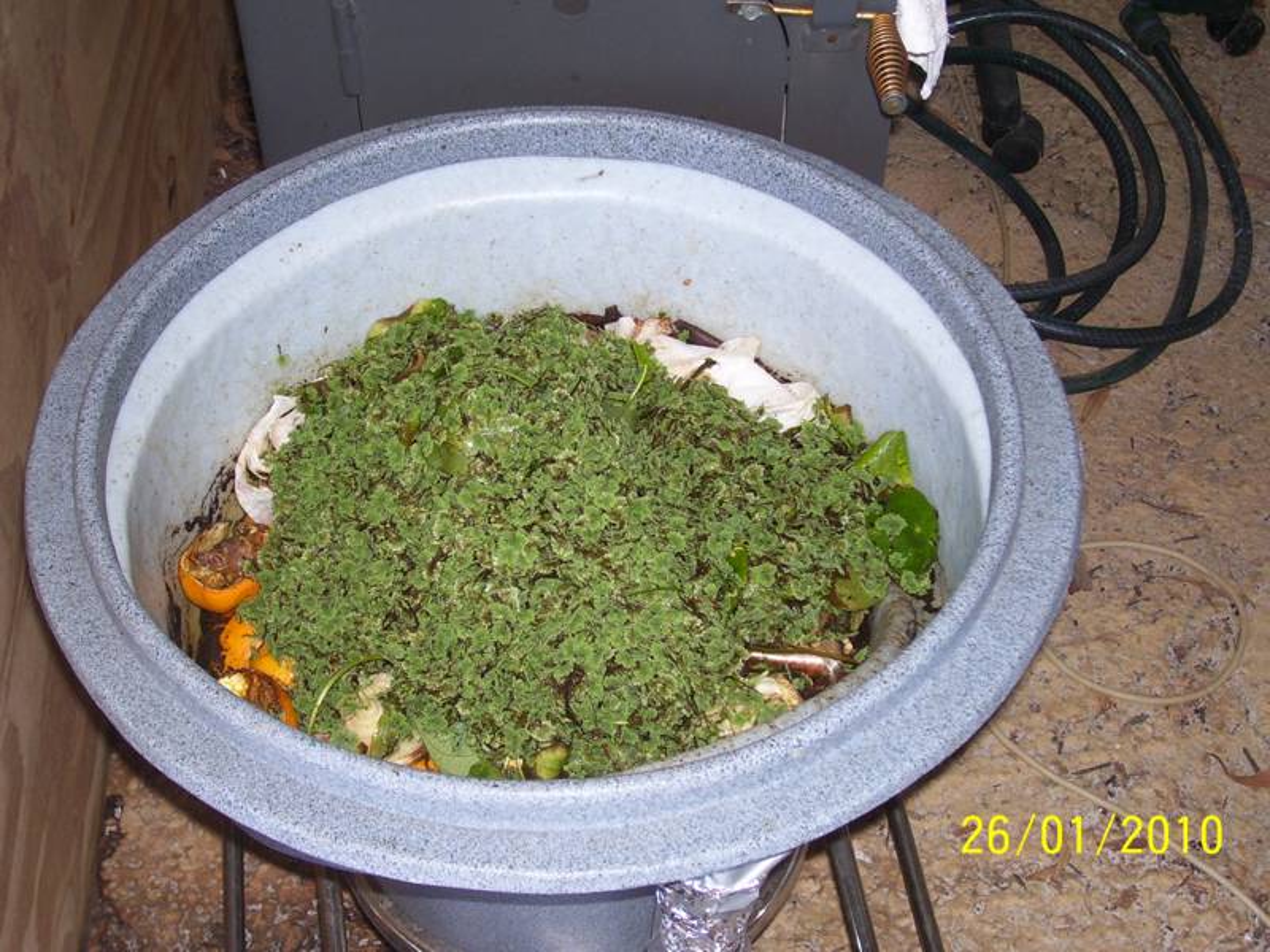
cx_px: 635
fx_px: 1944
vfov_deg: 27.5
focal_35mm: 53
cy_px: 476
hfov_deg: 36.2
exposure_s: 1/60
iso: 80
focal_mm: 8.6
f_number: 3.4
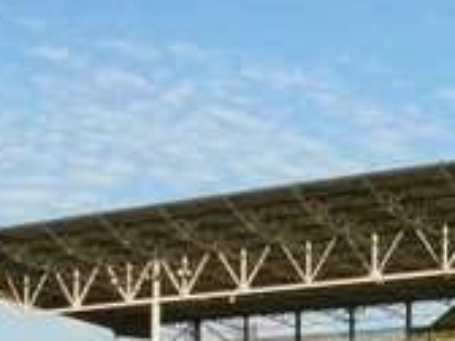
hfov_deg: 14.6
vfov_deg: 11.6
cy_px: 438
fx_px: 1643
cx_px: 707
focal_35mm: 125
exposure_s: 1/320
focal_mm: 7.4
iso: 100
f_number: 5.6
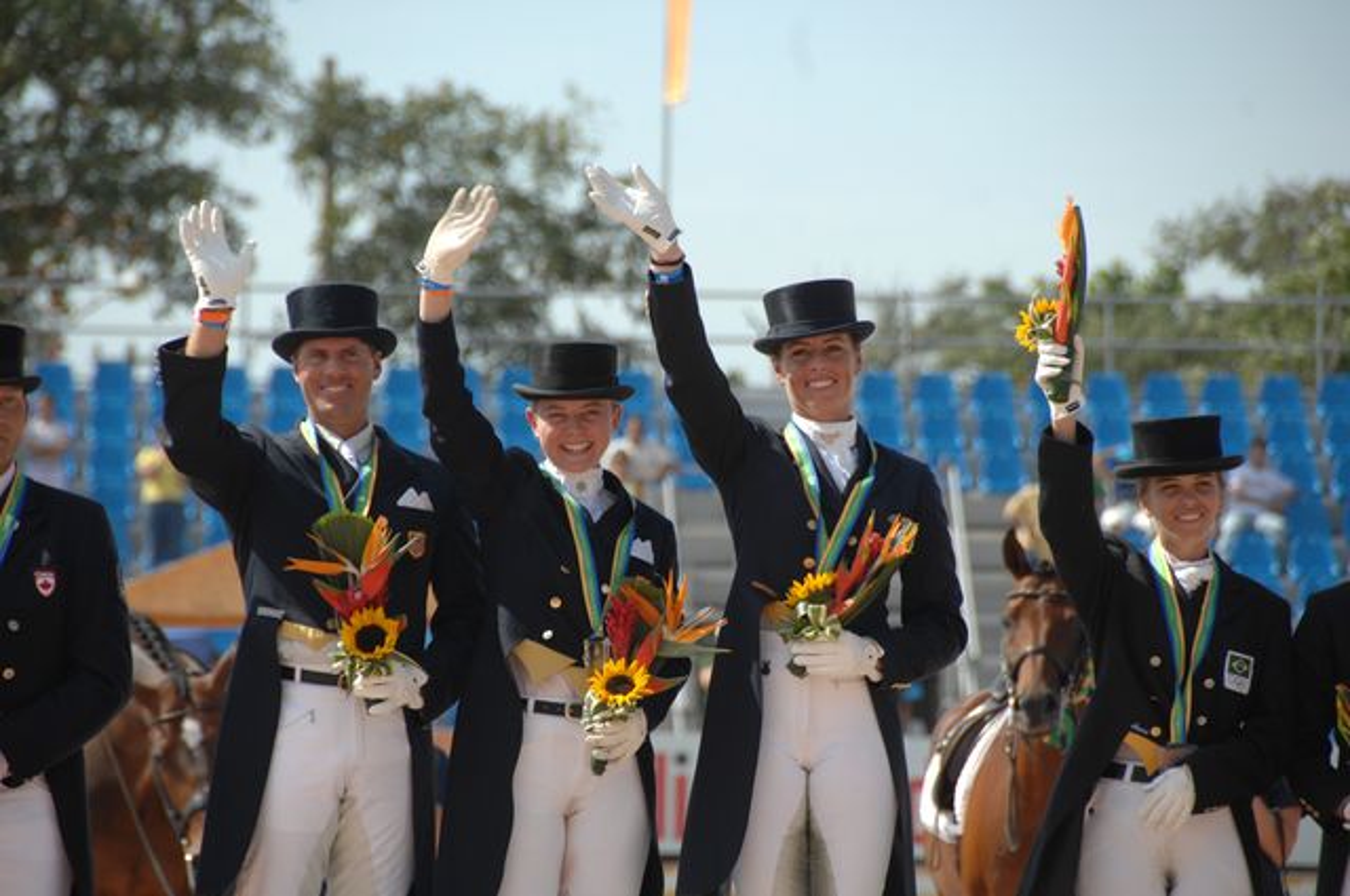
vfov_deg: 4.6
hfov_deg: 6.9
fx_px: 11236
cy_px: 448
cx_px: 675
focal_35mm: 300
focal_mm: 200
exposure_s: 1/500
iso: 200
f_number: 5.6
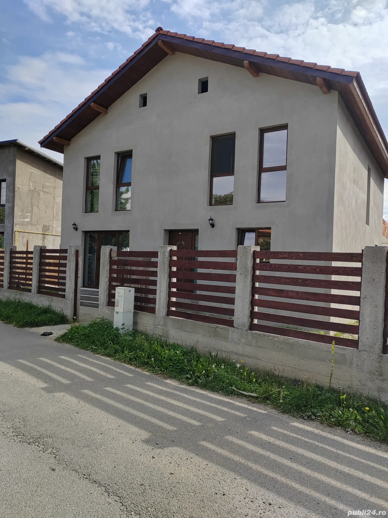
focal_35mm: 27
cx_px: 194
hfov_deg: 51.3
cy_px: 259
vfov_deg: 65.3
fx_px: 404
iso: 100
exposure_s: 1/3300
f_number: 1.9
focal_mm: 5.52
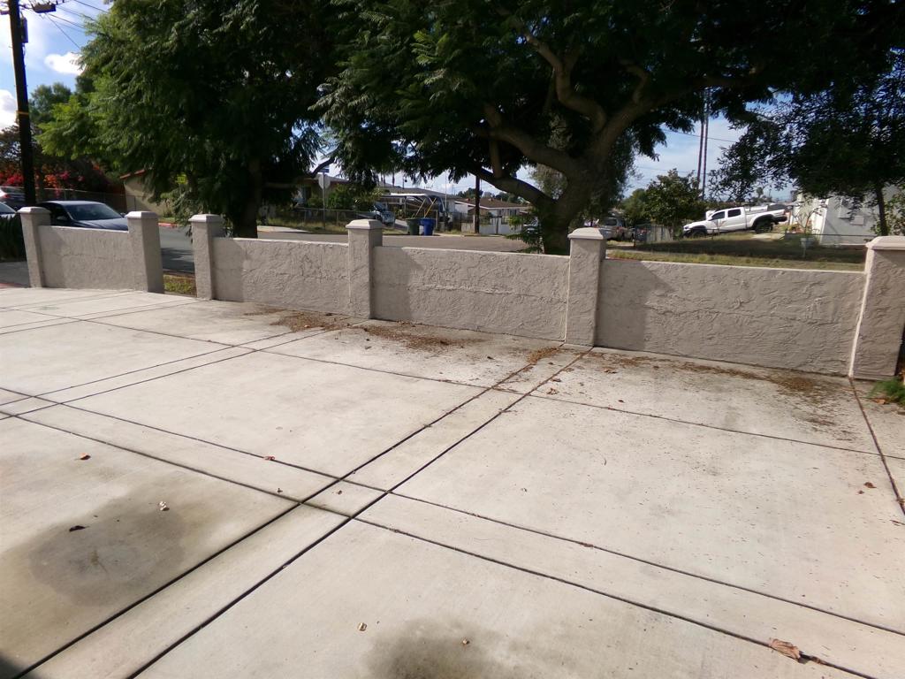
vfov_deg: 56.8
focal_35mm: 24
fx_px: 627
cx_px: 452
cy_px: 340
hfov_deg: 71.6
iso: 100
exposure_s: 1/120
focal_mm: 4.3
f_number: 11.07
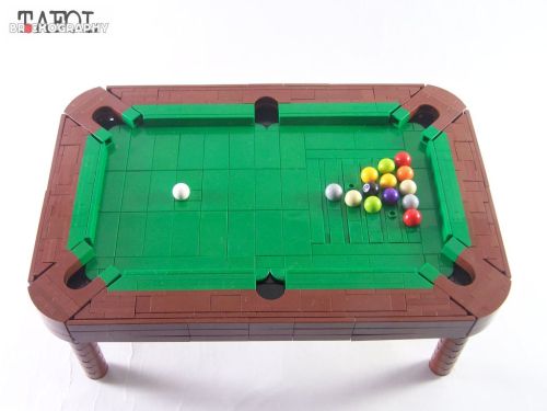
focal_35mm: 43
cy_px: 206
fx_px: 679
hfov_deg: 43.9
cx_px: 274
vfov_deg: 33.6
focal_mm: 7.1
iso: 200
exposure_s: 1/30
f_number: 3.2
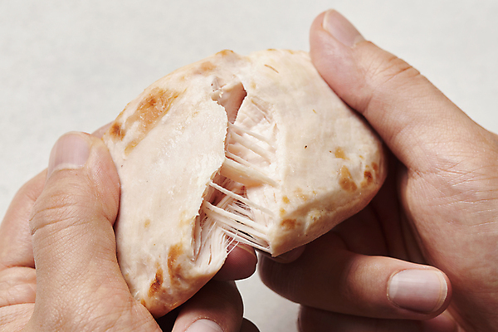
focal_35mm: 105
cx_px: 249
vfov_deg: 13.0
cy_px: 166
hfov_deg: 19.5
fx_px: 1452
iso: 64
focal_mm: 105
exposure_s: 1/125
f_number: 11
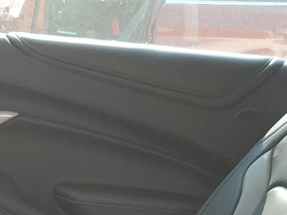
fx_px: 837
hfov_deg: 19.4
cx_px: 112
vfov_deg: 13.4
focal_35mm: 101
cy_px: 372
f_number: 1.5
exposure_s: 1/333
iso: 50
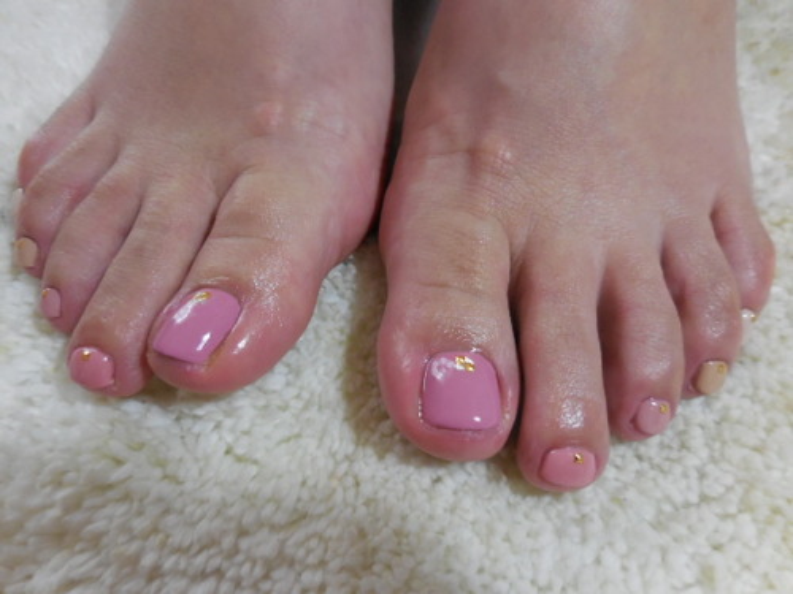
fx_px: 573
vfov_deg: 54.9
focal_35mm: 25
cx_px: 396
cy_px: 297
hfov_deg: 69.4
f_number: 3.3
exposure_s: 1/25
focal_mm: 4.5
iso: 400
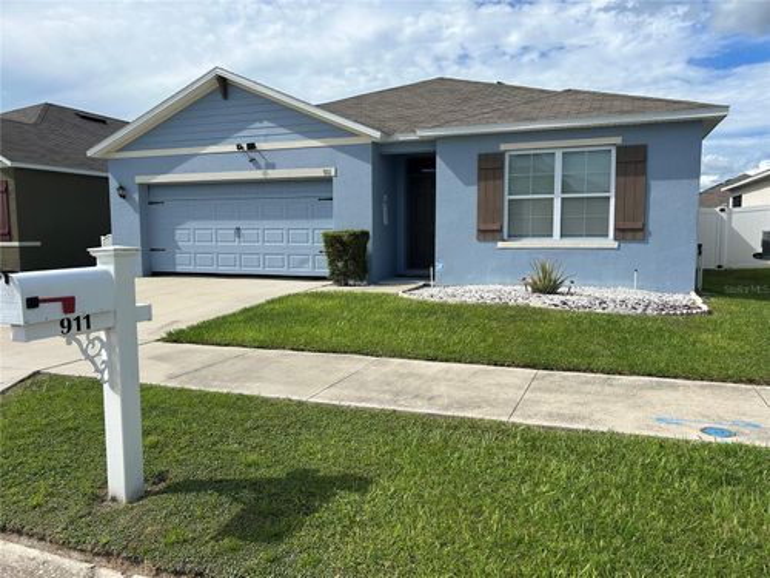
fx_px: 578
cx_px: 385
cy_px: 289
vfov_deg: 53.1
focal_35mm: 26
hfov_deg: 67.3
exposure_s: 1/5076
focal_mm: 5.7
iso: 50
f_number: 1.5
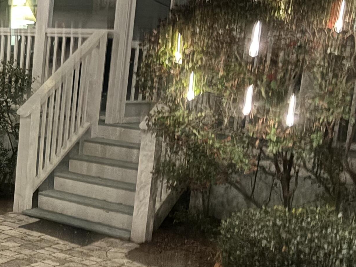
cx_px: -74
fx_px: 658
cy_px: 151
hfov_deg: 26.8
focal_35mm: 64
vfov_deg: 22.9
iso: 640
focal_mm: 5.96
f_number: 1.6
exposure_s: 1/9
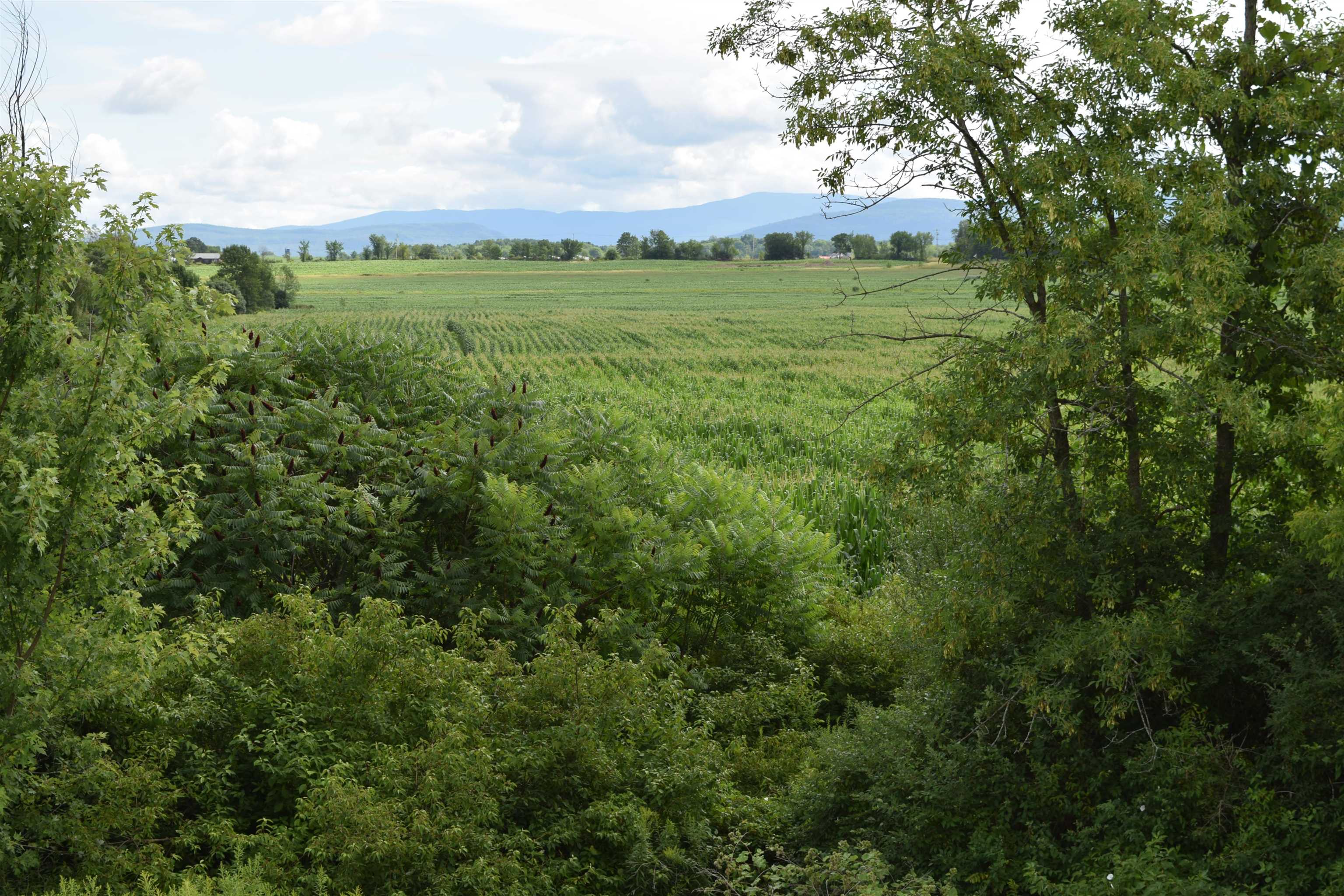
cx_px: 672
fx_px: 2688
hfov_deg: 28.1
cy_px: 448
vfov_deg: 18.9
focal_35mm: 72
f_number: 8
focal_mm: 48
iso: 100
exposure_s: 1/200
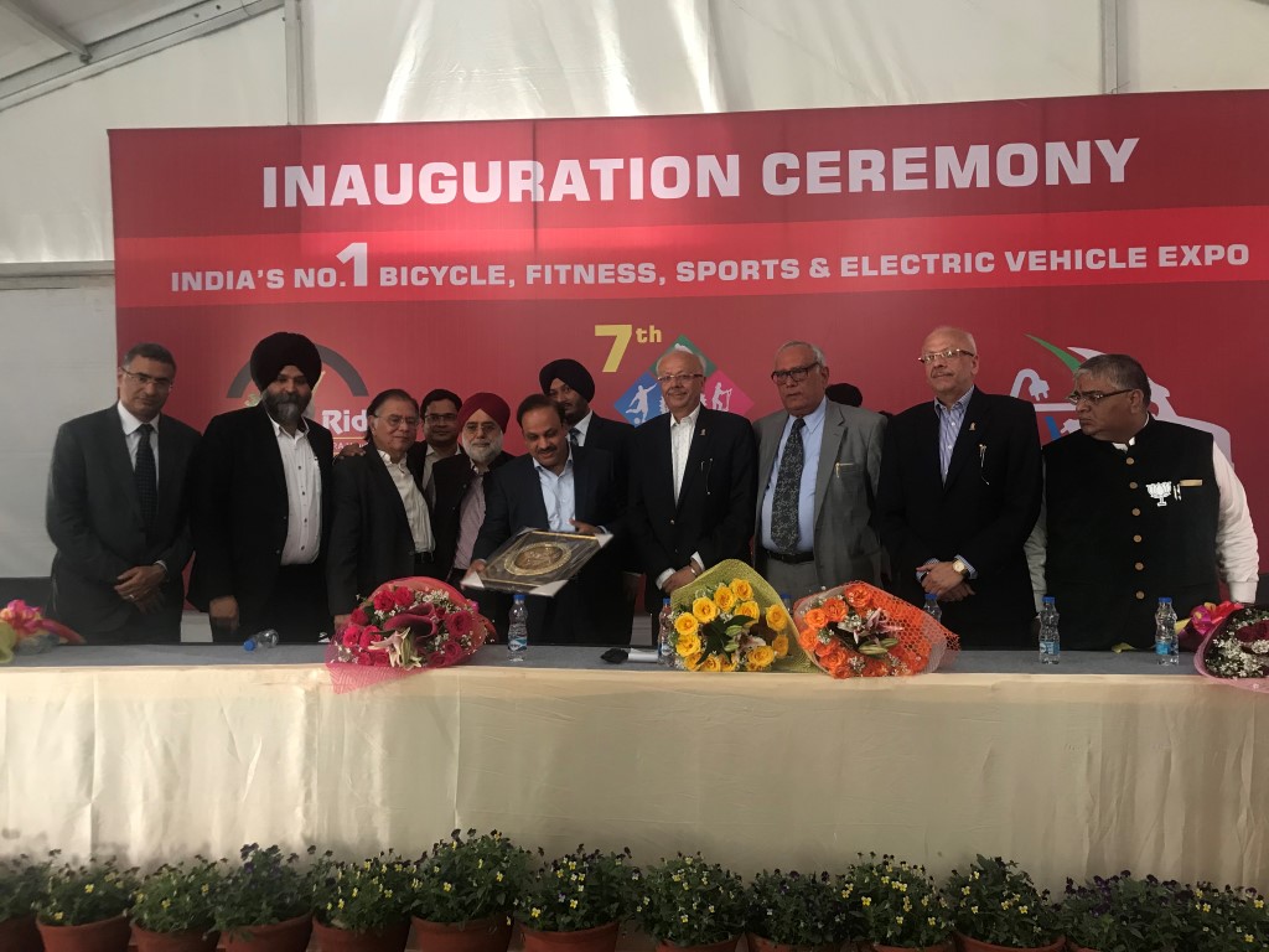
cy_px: 476
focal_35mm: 28
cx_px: 634
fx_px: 1026
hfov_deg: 63.4
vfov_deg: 49.7
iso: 40
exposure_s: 1/16
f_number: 1.8
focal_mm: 3.99
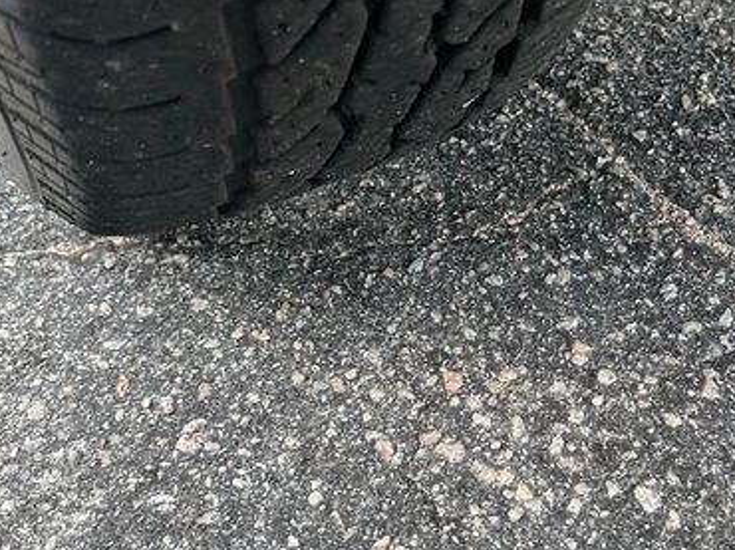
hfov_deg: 41.5
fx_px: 955
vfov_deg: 32.1
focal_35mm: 45
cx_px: 499
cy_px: 312
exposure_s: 1/266
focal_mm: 5.7
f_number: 1.5
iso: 50
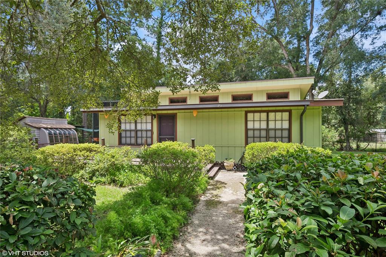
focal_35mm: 19
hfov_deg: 86.9
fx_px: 204
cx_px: 193
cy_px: 128
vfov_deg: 64.5
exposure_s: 1/160
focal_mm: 13
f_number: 8
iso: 200
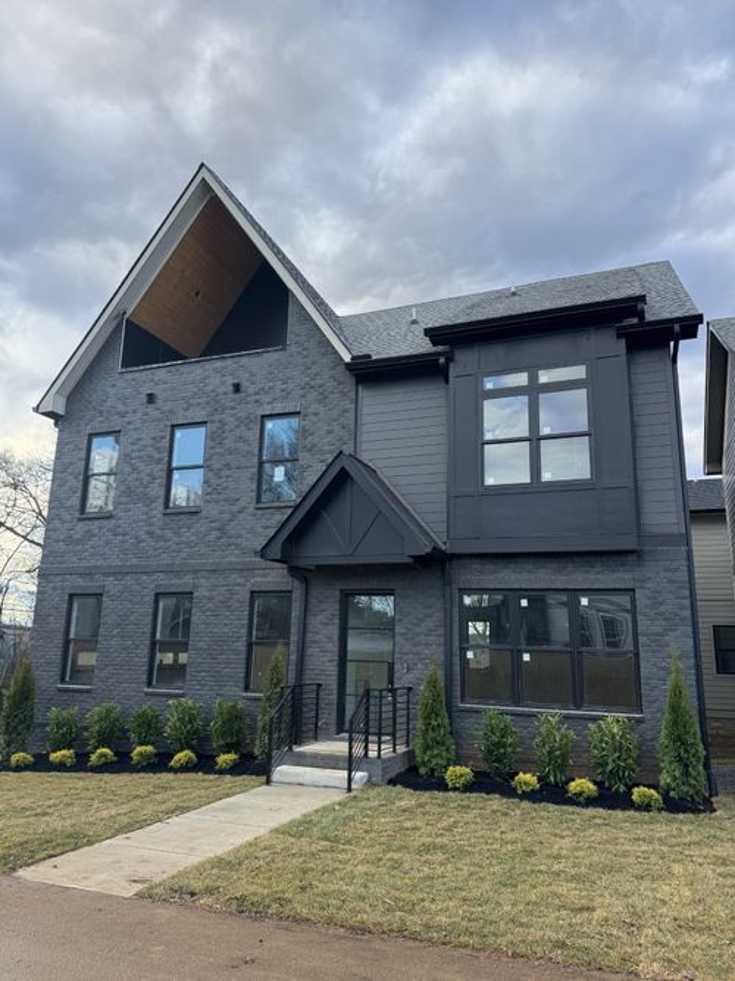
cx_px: 368
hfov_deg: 56.8
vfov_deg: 71.6
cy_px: 490
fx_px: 680
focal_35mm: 24
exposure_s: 1/888
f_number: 1.78
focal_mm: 6.76
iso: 80
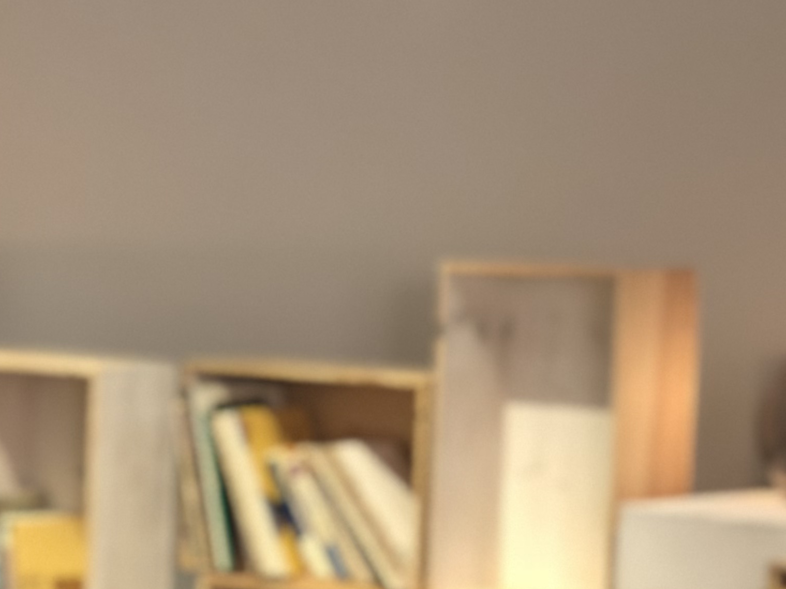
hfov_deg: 14.0
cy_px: 657
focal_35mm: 138
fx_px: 3133
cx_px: -97
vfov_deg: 10.6
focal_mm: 6
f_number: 2.4
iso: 125
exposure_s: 1/33
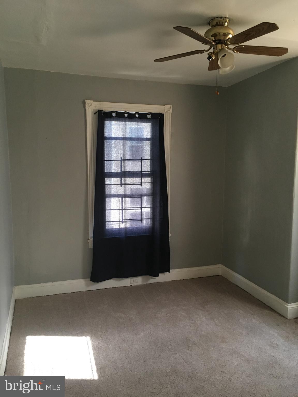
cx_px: 149
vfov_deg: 61.7
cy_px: 198
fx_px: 333
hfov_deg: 48.2
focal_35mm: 29
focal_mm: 4.15
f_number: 2.2
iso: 100
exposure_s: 1/30
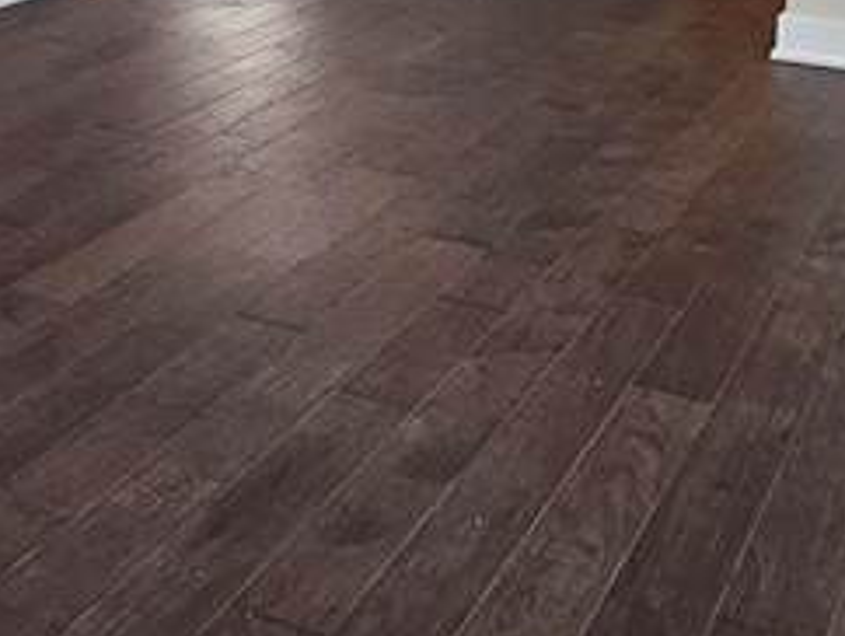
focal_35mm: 55
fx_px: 1344
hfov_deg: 34.4
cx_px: 604
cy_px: -276
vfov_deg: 22.5
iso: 125
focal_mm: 2.2
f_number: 2.2
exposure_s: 1/60
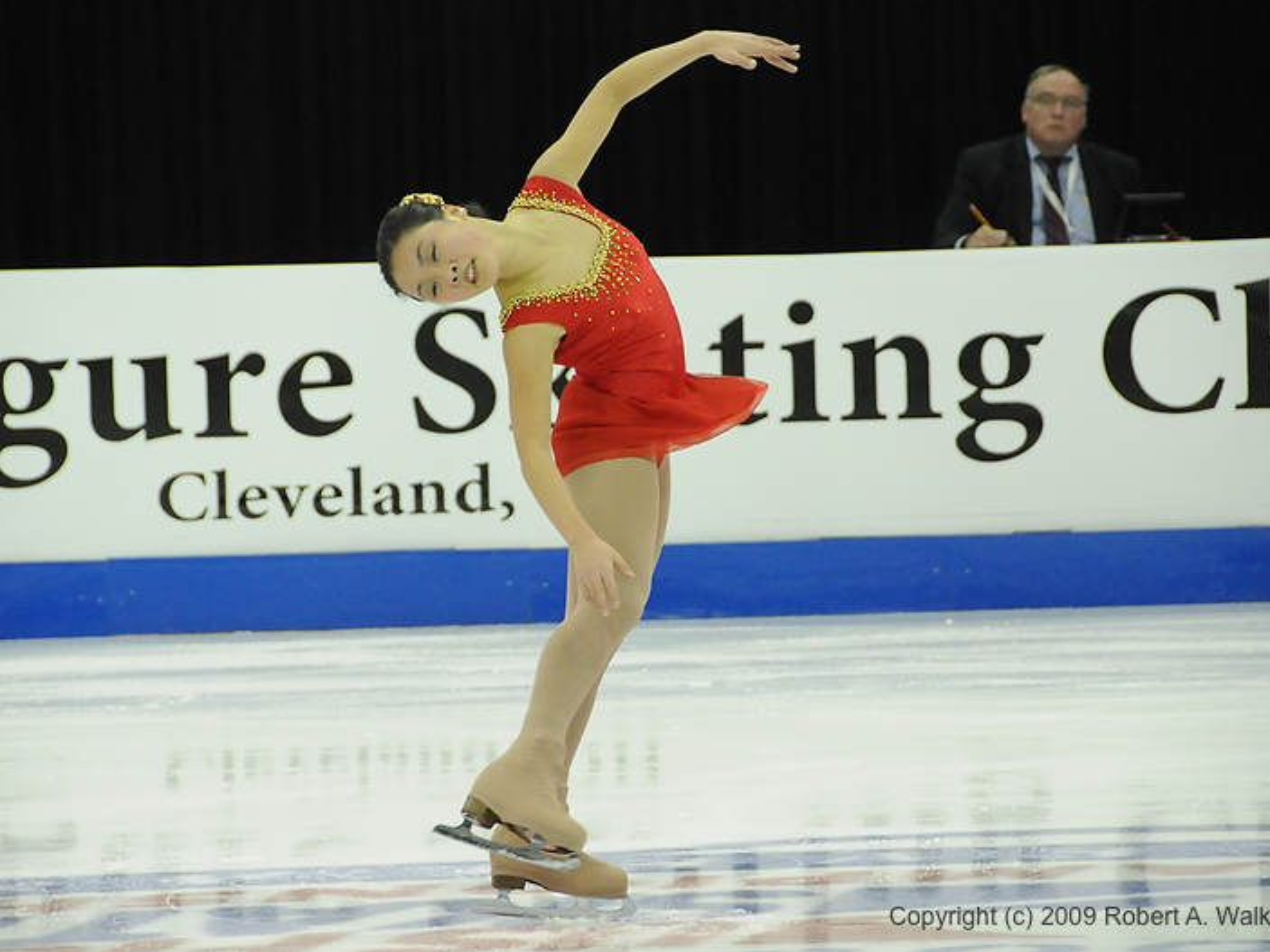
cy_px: 474
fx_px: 9024
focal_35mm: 246
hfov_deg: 8.1
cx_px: 607
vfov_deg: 6.0
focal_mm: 150
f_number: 5.6
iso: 3200
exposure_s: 1/640
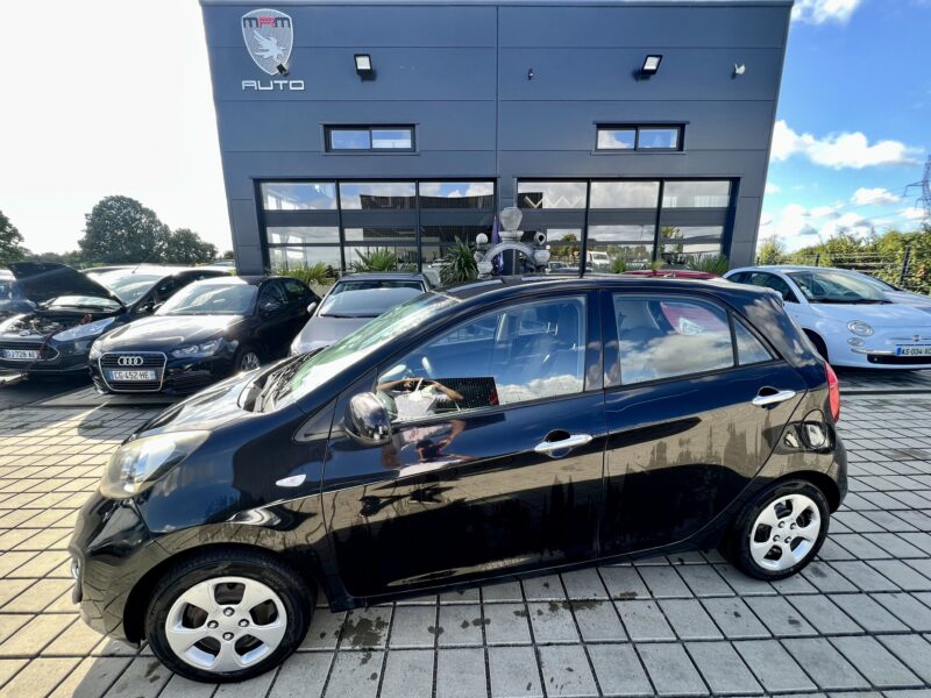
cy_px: 349
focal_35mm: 13
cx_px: 466
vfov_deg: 89.9
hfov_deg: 106.2
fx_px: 350
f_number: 1.8
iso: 32
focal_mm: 1.57
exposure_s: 1/214
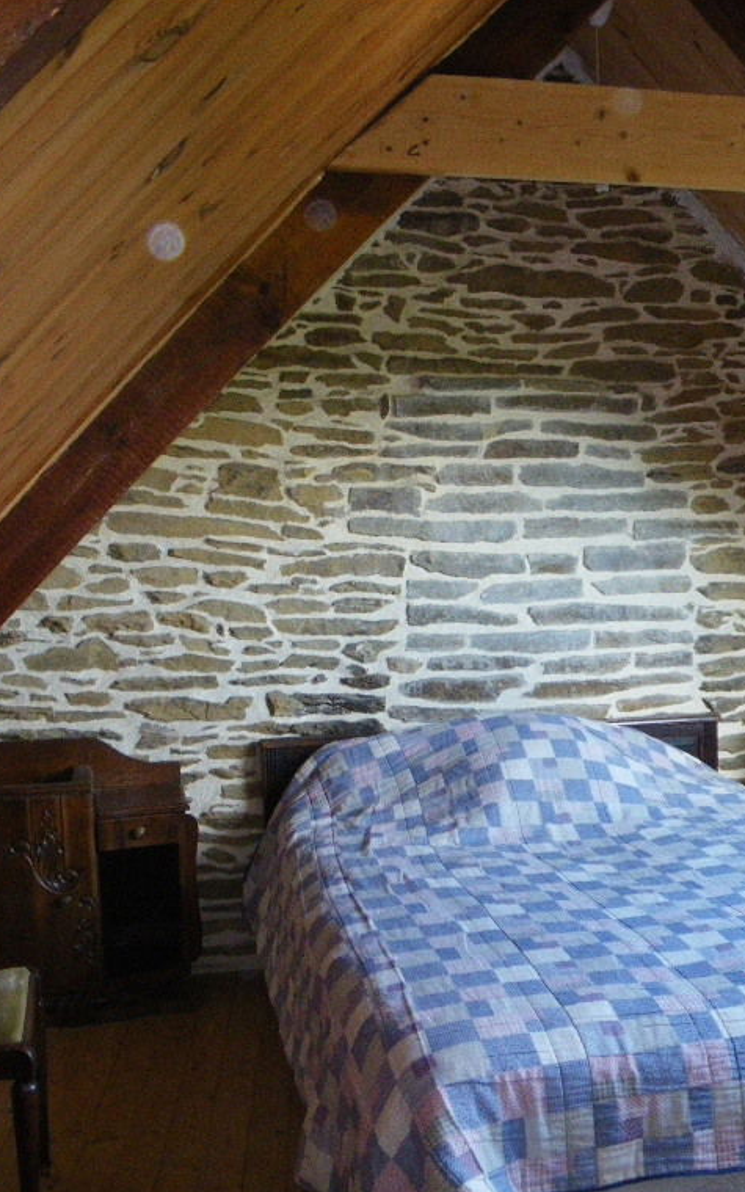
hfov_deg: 31.7
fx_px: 1299
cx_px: 505
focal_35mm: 40
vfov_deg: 49.3
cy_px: 593
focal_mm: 5
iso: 400
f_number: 3.5
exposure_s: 1/20
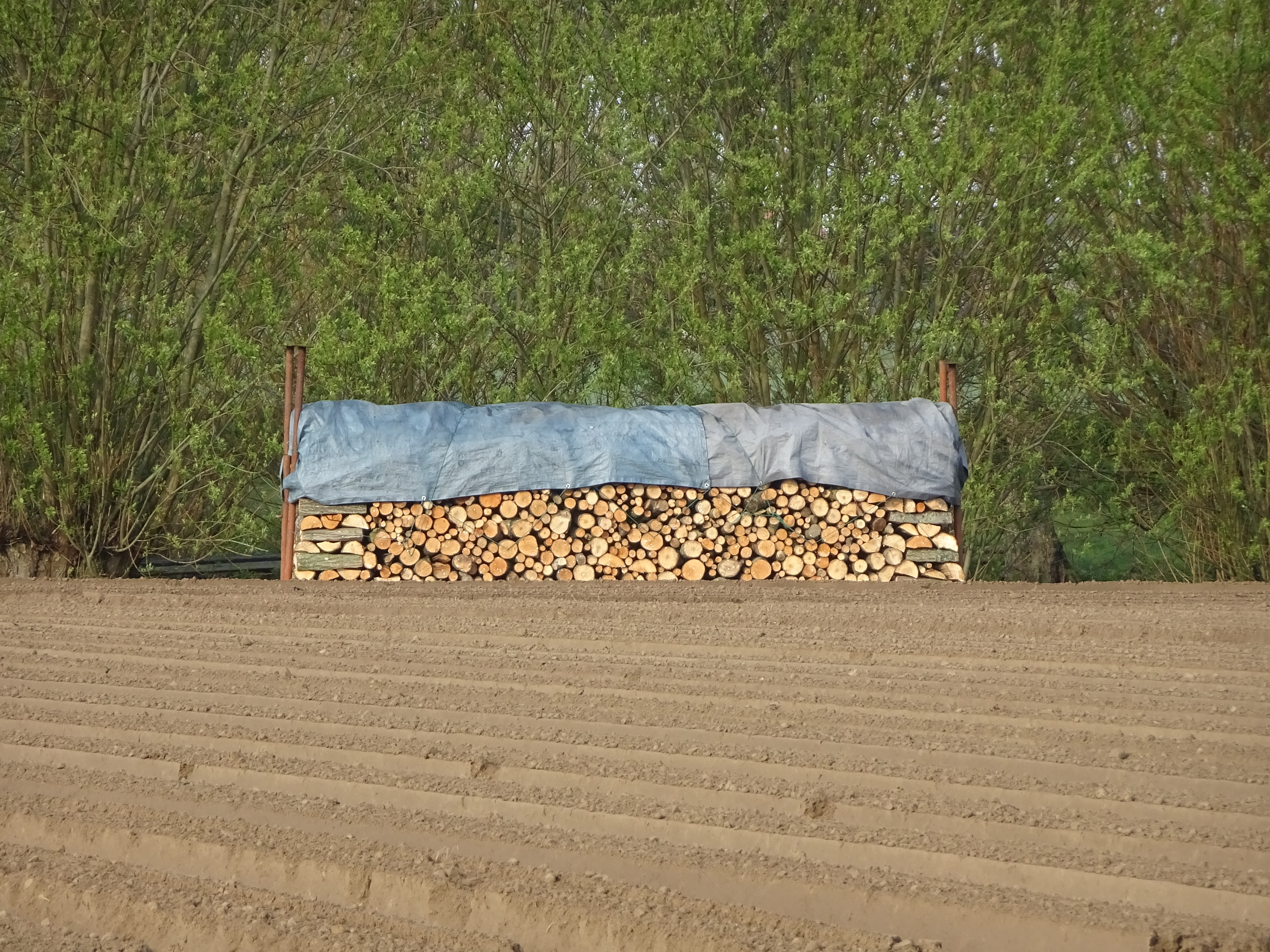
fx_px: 11593
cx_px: 635
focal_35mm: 316
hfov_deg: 6.3
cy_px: 476
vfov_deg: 4.7
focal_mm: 54.04
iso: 250
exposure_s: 1/250
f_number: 6.3
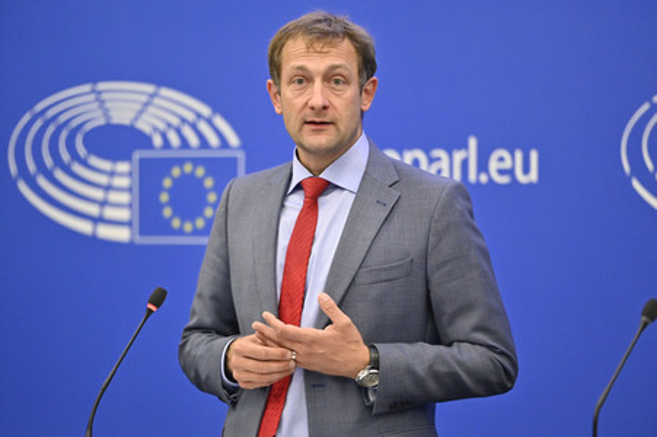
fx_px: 3647
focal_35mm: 200
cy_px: 218
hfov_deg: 10.3
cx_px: 328
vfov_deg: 6.9
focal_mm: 200
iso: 5000
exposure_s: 1/800
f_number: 2.8
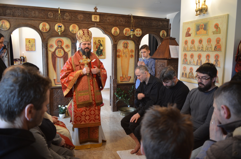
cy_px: 80
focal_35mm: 30
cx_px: 120
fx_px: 200
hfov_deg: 62.0
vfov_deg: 43.4
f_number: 3
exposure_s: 1/40
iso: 800
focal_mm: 20
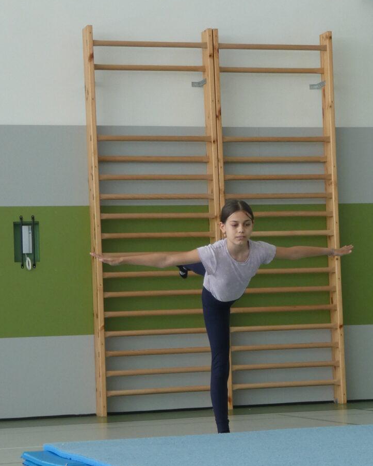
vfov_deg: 15.9
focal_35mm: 121
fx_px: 1669
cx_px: 264
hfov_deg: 12.7
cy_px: 266
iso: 200
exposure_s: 1/80
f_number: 4.3
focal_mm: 12.5
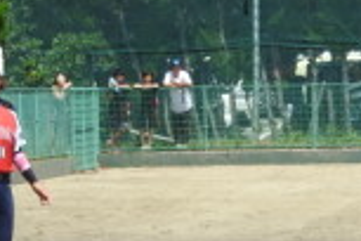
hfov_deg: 4.8
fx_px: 4292
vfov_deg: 3.2
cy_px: 475
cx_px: 309
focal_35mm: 428
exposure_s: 1/500
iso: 100
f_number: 4.8
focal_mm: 18.8
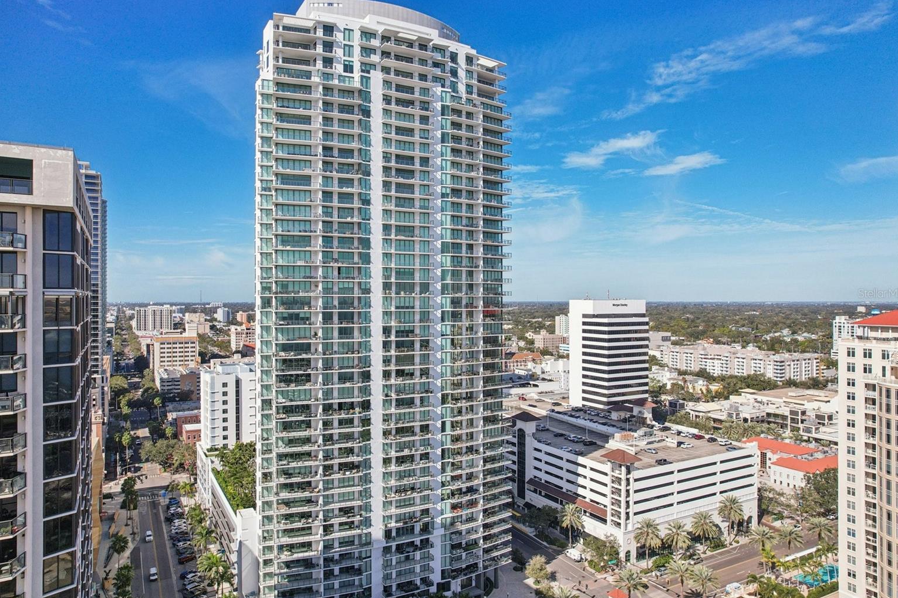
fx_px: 574
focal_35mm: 23
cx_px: 441
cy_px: 293
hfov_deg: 76.1
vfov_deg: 55.1
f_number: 2.8
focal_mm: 8.4
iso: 100
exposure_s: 1/2500
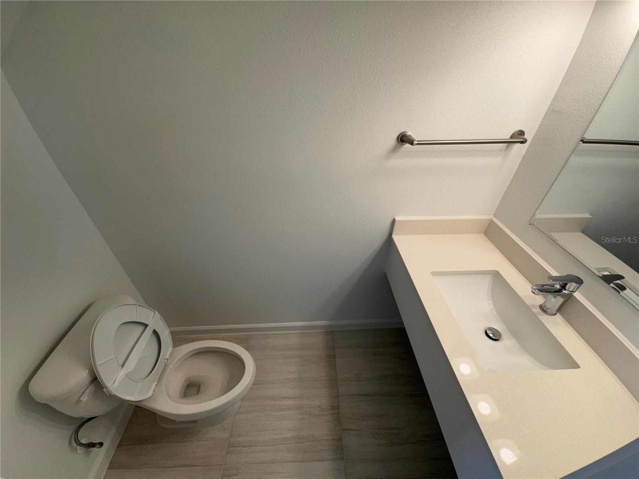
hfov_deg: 102.1
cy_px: 240
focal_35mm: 14
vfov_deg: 85.7
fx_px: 258
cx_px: 320
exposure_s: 1/173
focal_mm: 2.22
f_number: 2.2
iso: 40
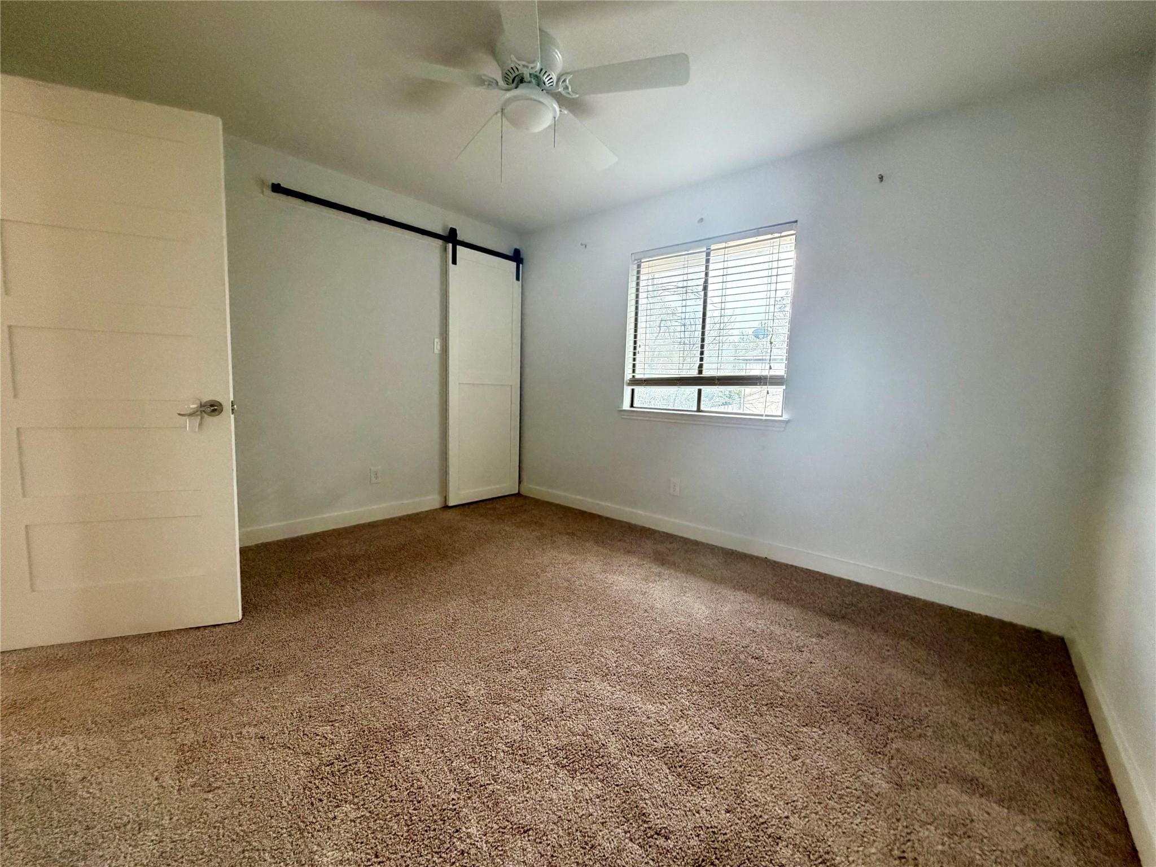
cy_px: 434
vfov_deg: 85.7
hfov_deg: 102.1
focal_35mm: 14
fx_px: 468
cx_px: 578
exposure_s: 1/60
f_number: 2.2
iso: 400
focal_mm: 2.22
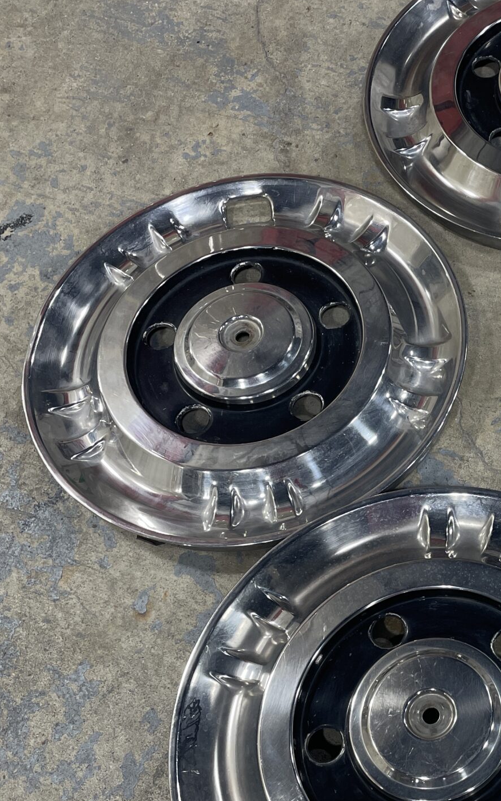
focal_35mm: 50
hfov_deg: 24.5
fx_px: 1092
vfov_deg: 39.9
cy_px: 523
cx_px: 517
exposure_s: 1/60
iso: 64
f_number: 1.6
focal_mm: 4.2
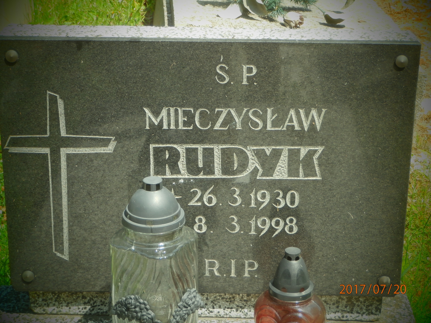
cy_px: 162
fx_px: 1071
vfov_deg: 17.2
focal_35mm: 86
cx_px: 216
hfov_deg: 22.8
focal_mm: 15.16
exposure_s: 1/160
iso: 100
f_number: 5
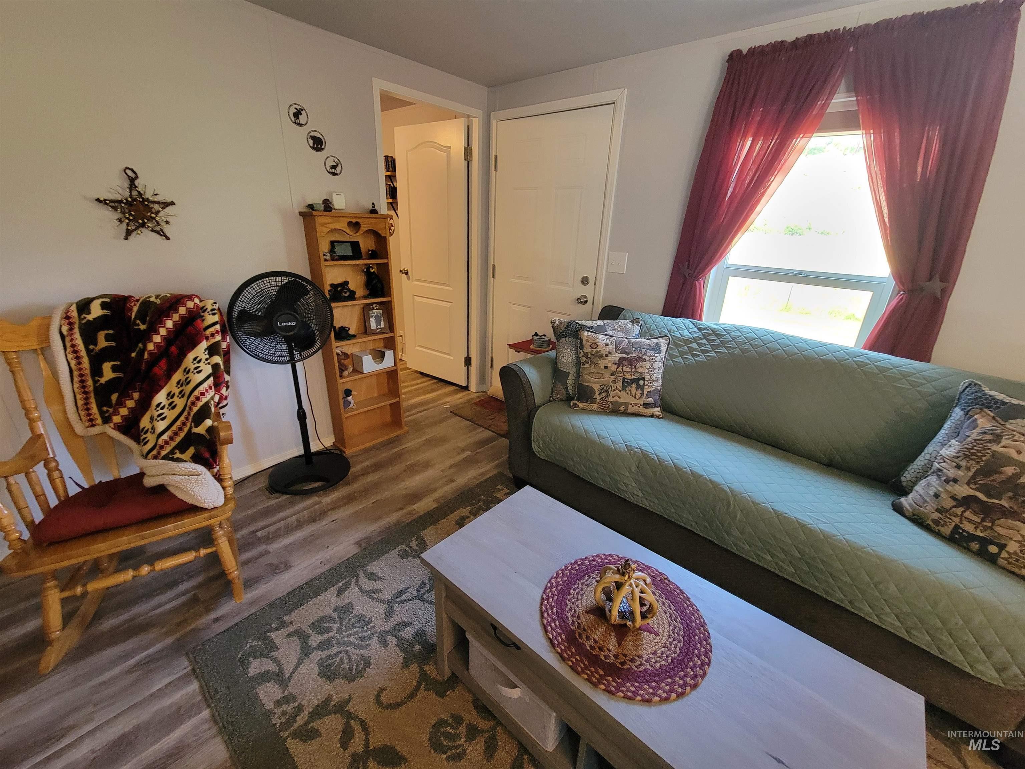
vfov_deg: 89.9
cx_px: 512
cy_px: 384
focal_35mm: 13
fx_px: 385
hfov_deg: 106.2
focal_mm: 2.2
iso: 400
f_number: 2.2
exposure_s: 1/60
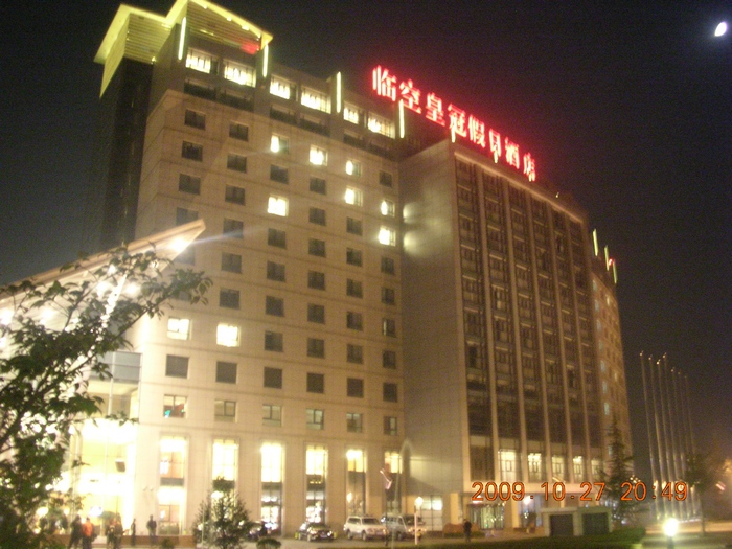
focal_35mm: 35
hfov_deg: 52.6
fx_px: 740
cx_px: 366
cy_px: 274
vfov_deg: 40.7
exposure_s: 1.54
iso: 400
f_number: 3
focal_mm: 5.8
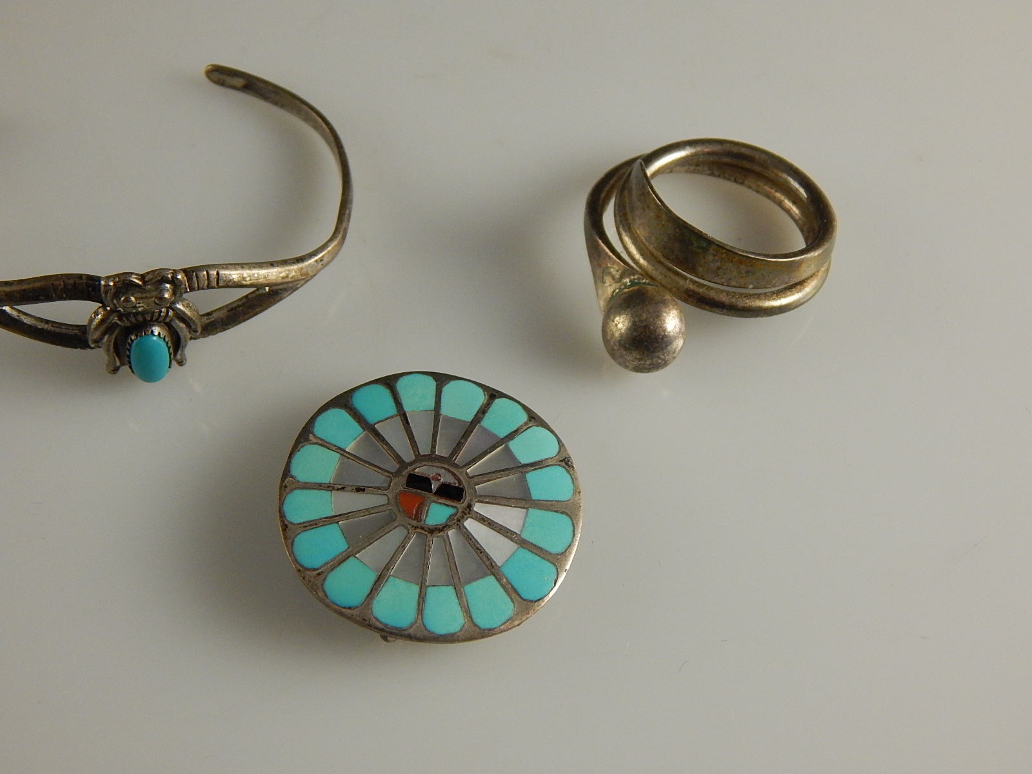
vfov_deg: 27.0
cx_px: 516
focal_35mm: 54
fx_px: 1610
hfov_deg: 35.5
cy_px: 387
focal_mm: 9.7
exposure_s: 1/125
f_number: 3.8
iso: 400
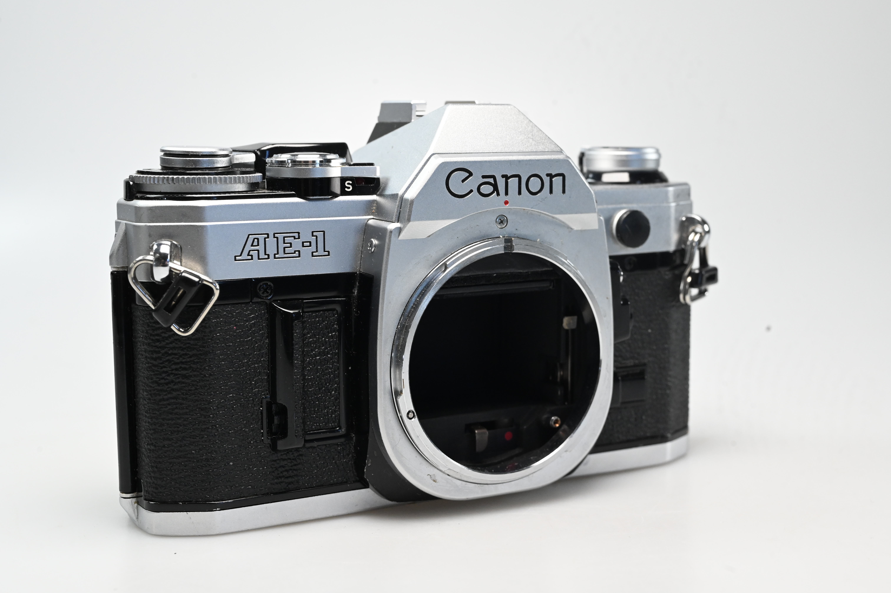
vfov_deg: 27.0
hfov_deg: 39.6
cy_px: 296
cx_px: 446
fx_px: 1237
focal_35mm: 50
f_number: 13
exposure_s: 1/125
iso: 3200
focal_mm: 50
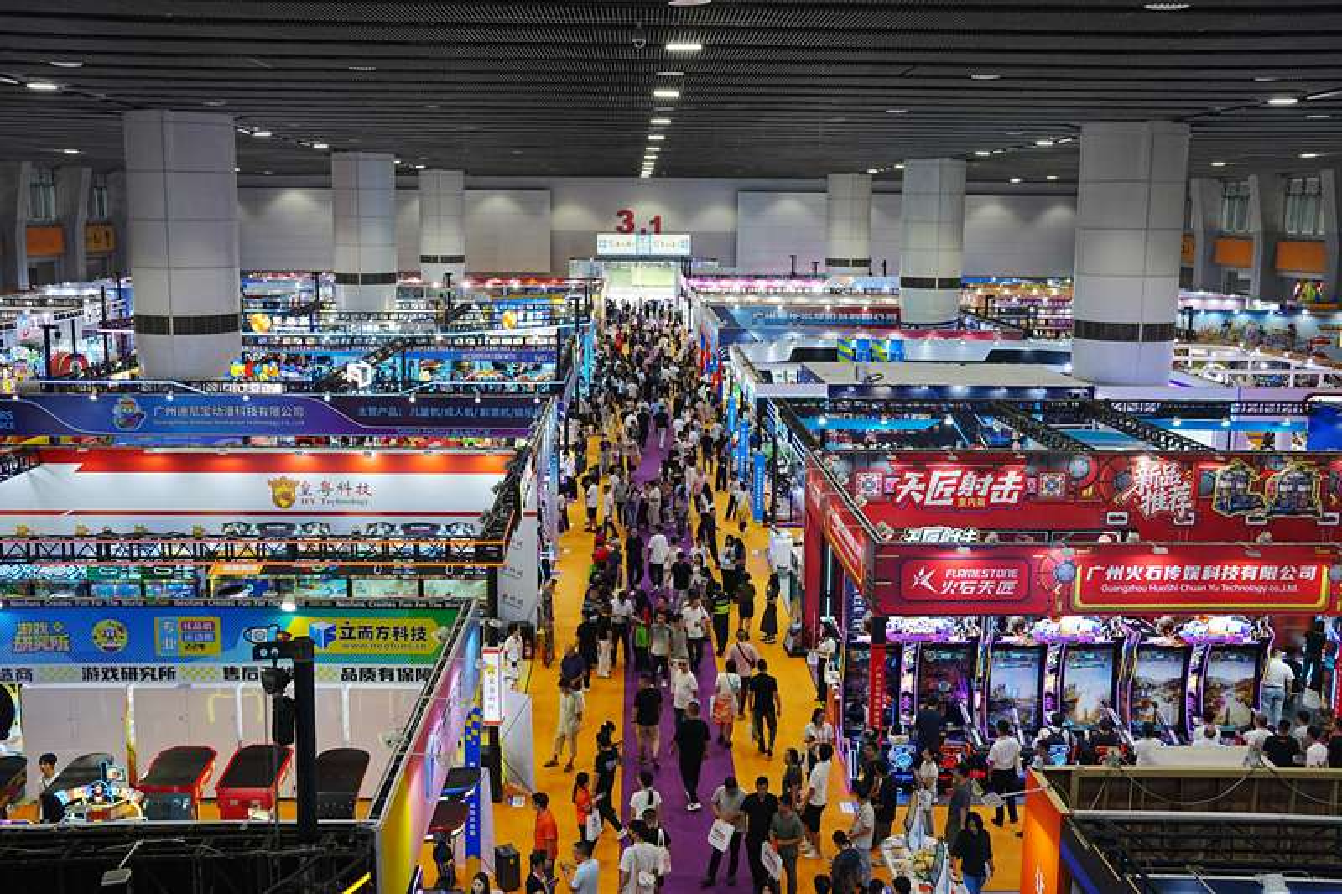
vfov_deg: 35.6
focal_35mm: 37
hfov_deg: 51.4
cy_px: 447
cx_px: 671
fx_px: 1394
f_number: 3.5
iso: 1600
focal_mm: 37.4
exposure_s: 1/640
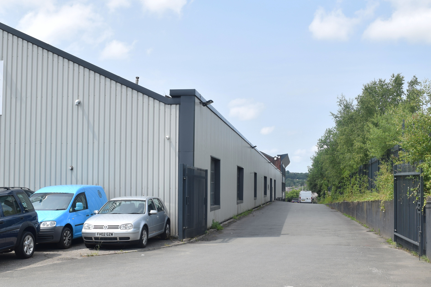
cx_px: 246
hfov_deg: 45.3
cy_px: 166
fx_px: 515
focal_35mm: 43
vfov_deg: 31.1
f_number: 7.1
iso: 200
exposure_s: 1/400
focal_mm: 18
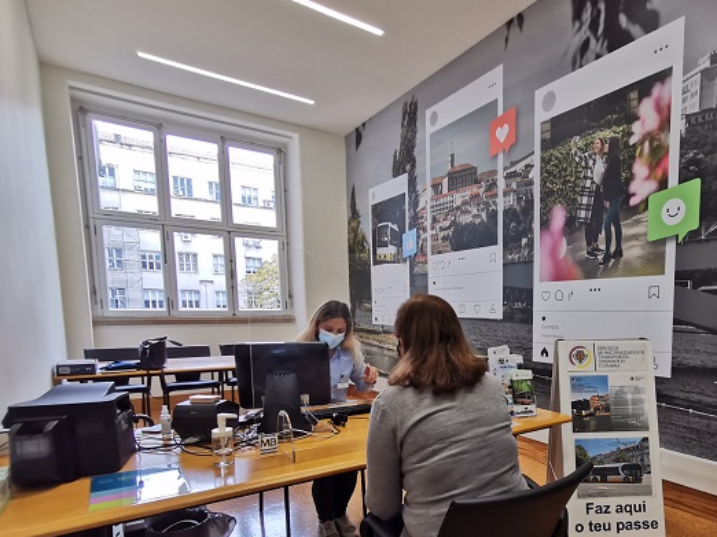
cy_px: 363
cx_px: 492
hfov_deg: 71.2
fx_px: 476
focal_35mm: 23
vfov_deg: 57.4
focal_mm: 2.35
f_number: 2.2
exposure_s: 1/100
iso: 125
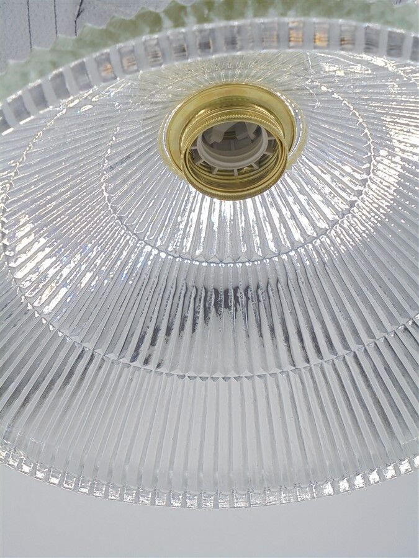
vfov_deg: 34.3
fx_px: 904
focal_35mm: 56
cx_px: 210
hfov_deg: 26.1
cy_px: 279
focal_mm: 10.1
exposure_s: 1/250
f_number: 5.2
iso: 100
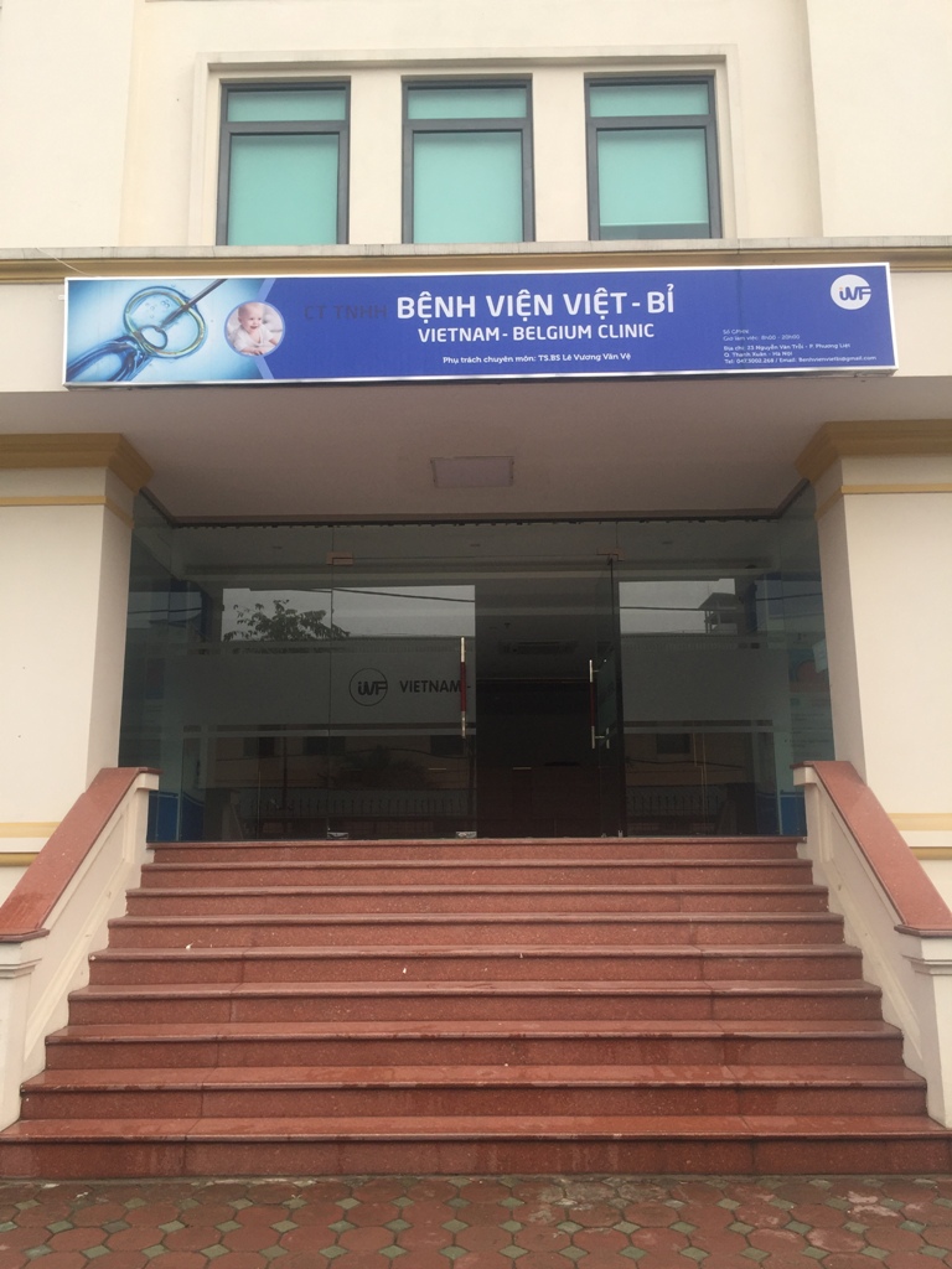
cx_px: 476
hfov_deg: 48.2
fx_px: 1063
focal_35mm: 29
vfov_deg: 61.7
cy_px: 634
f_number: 2.2
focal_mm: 4.15
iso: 32
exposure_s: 1/628
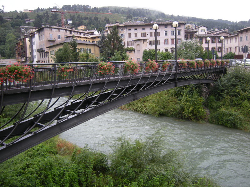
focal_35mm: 28
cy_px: 94
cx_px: 125
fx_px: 202
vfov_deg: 49.7
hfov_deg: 63.4
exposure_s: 1/83
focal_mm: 4.7
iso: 64
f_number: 2.8
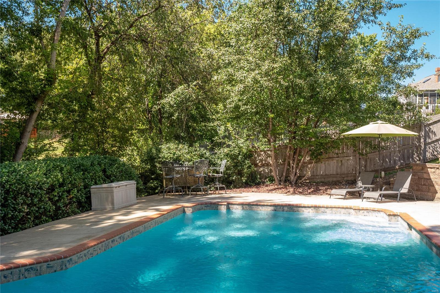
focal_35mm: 36
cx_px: 220
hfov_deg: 53.1
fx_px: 440
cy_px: 146
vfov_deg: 36.9
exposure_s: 1/200
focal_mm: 18
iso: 400
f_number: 8
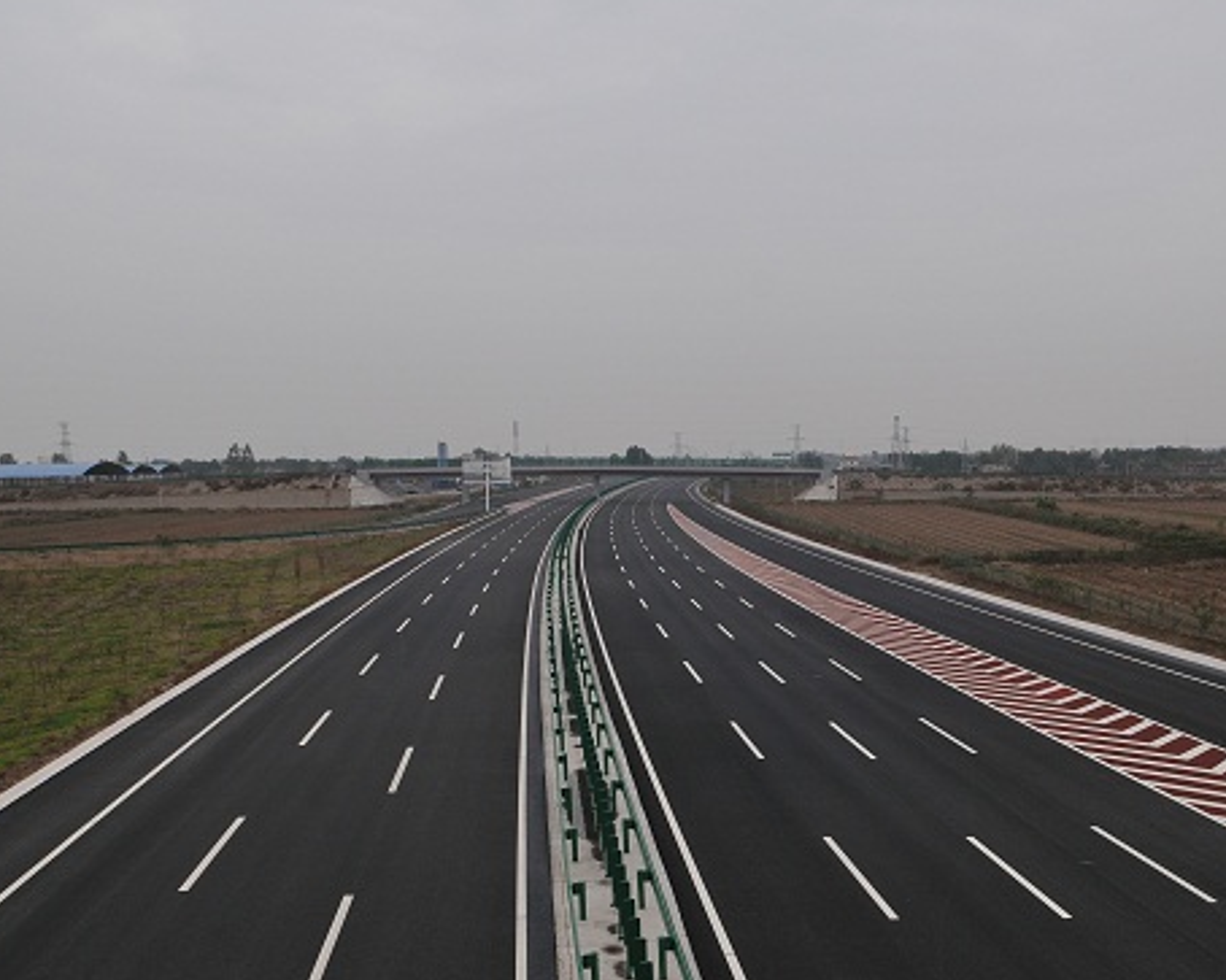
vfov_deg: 44.9
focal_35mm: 33
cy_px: 525
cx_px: 713
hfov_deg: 54.5
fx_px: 1184
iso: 200
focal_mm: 17
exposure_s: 1/125
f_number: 5.6
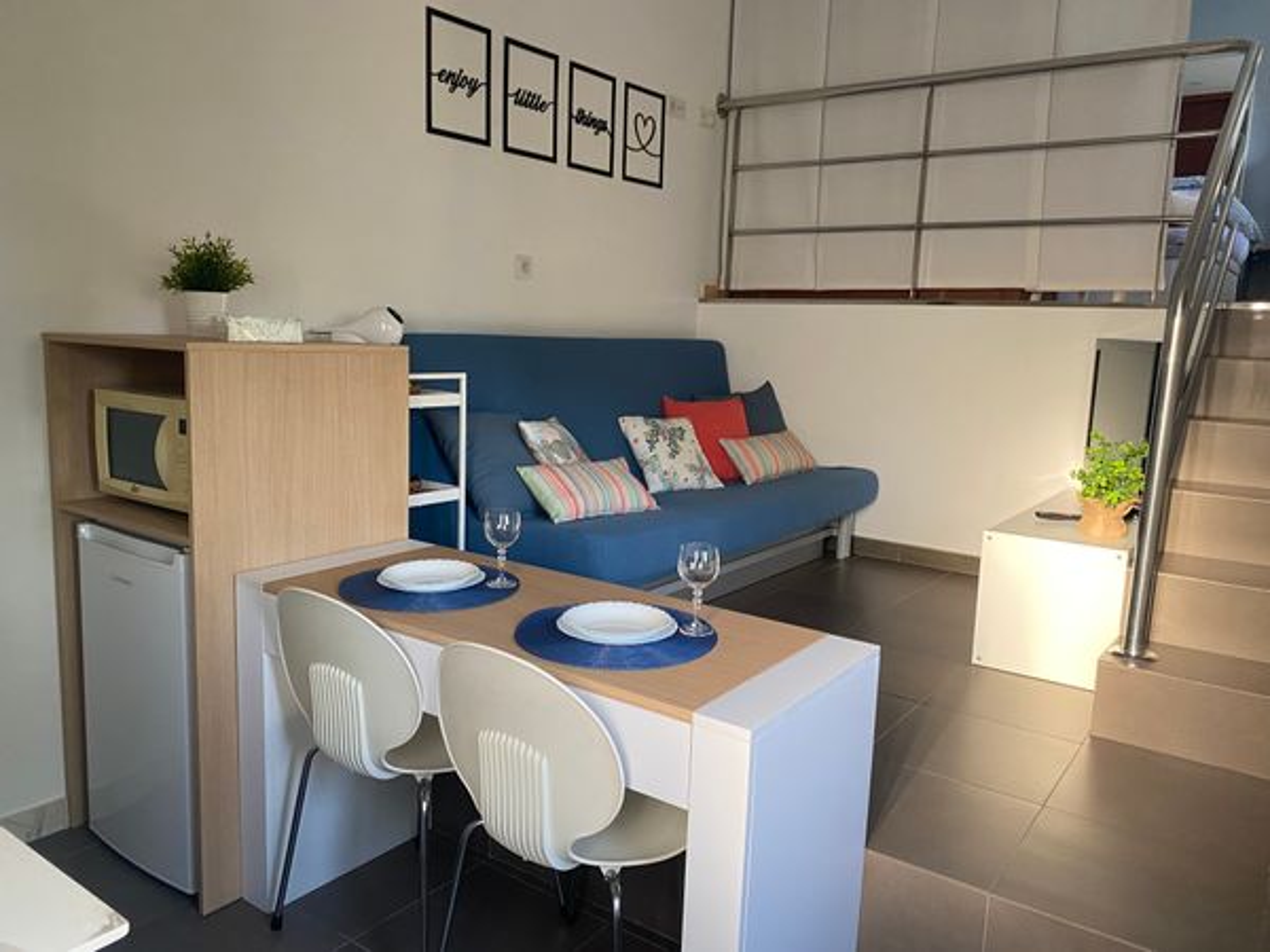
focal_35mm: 26
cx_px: 635
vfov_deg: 53.1
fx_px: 954
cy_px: 476
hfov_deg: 67.3
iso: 125
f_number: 1.8
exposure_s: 1/100
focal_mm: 4.25
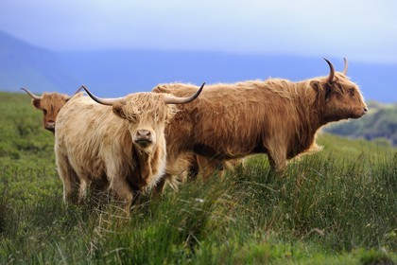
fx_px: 1709
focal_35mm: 155
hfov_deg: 13.2
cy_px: 132
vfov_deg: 8.9
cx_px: 198
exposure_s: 1/400
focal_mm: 155
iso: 400
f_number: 3.5
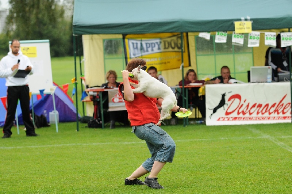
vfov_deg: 8.3
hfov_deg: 12.5
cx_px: 146
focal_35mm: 165
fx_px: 1336
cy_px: 97
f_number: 2.8
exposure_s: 1/500
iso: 400
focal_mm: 110
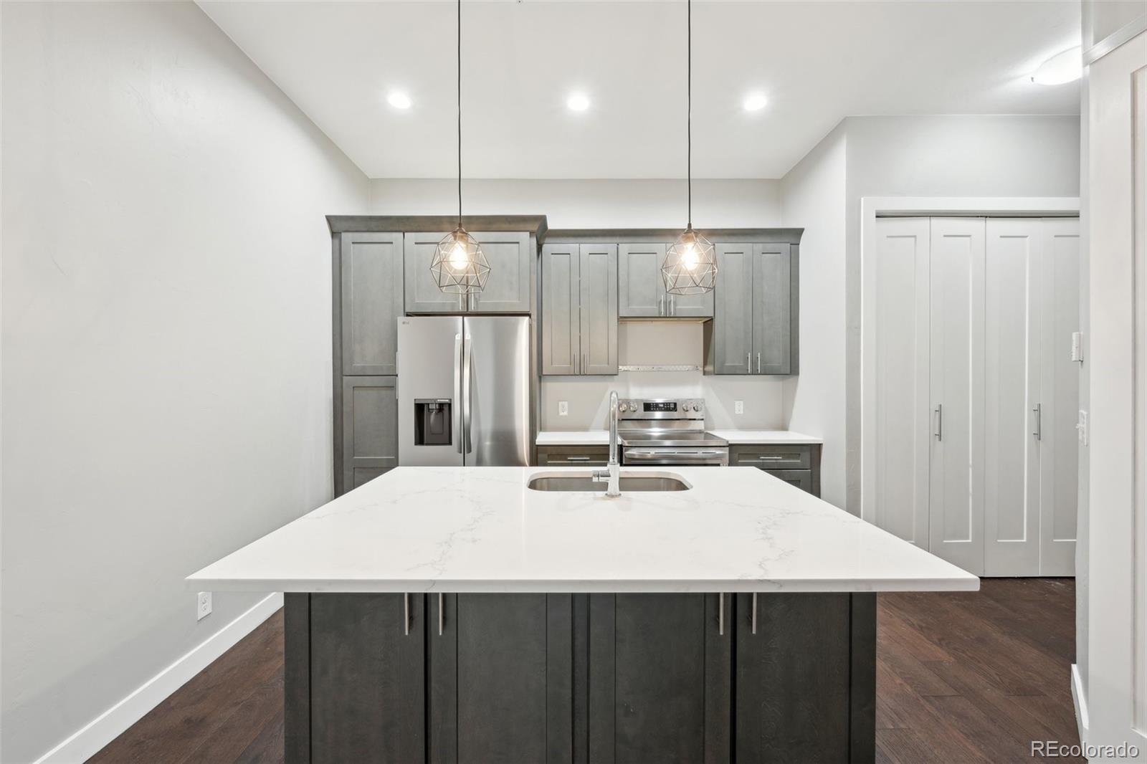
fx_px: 446
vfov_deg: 81.2
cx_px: 574
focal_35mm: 14
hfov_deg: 104.3
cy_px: 382
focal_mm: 14
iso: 400
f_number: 8
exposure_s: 1/4
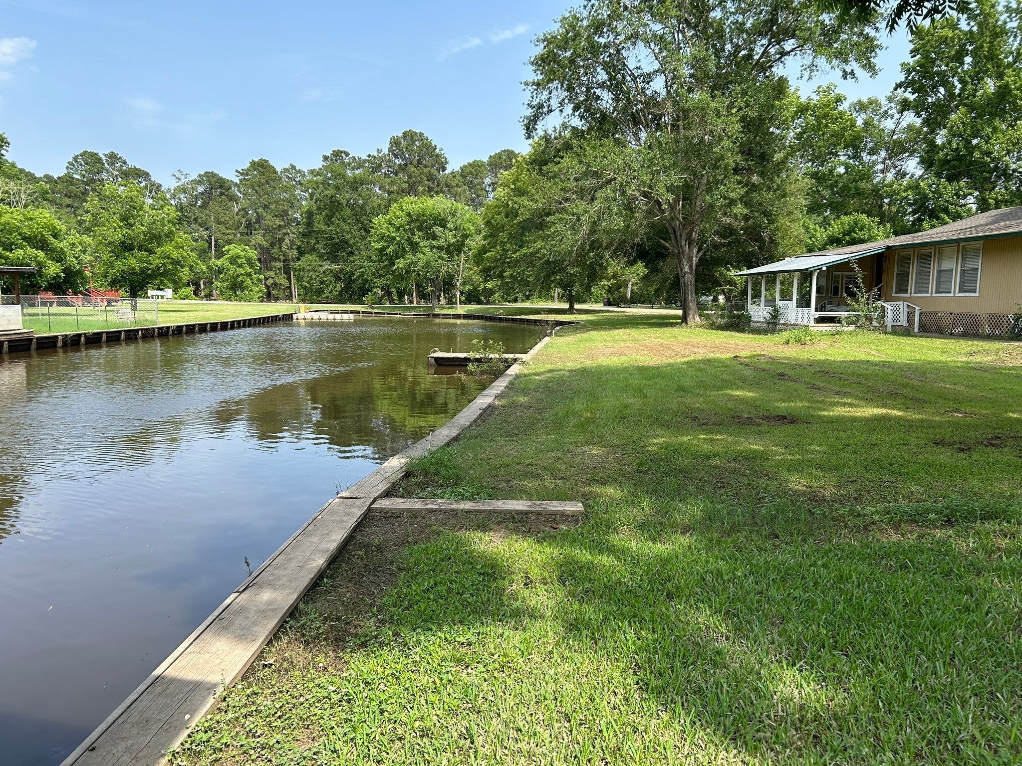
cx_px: 511
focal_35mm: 26
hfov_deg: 67.3
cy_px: 383
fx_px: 768
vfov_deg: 53.1
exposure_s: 1/1488
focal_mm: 5.7
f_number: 1.5
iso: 50
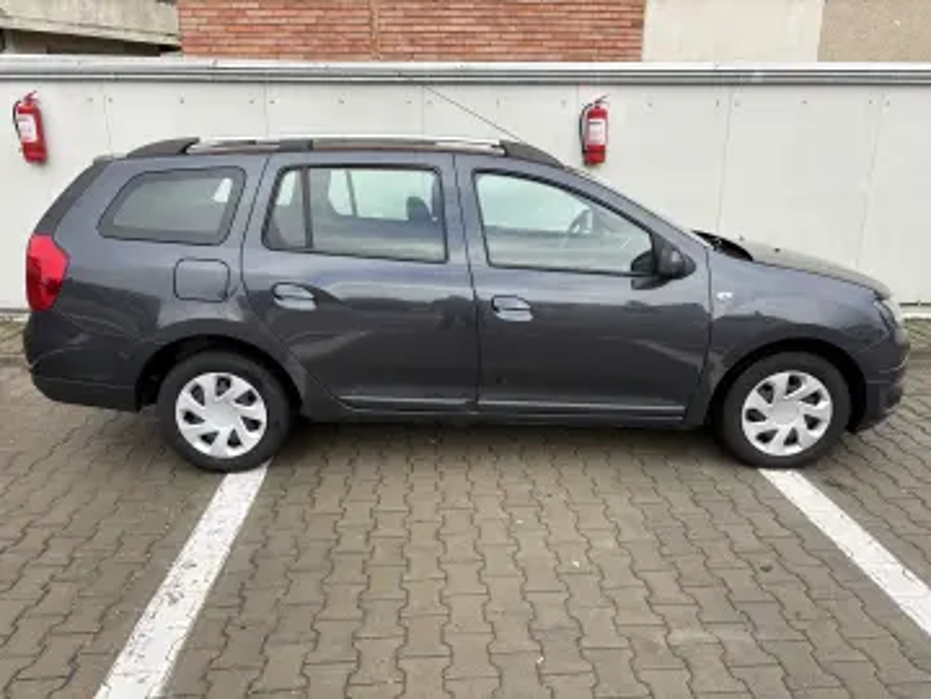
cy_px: 350
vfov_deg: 53.1
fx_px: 699
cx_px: 466
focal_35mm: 26
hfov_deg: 67.3
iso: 50
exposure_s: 1/731
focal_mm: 5.96
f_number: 1.6
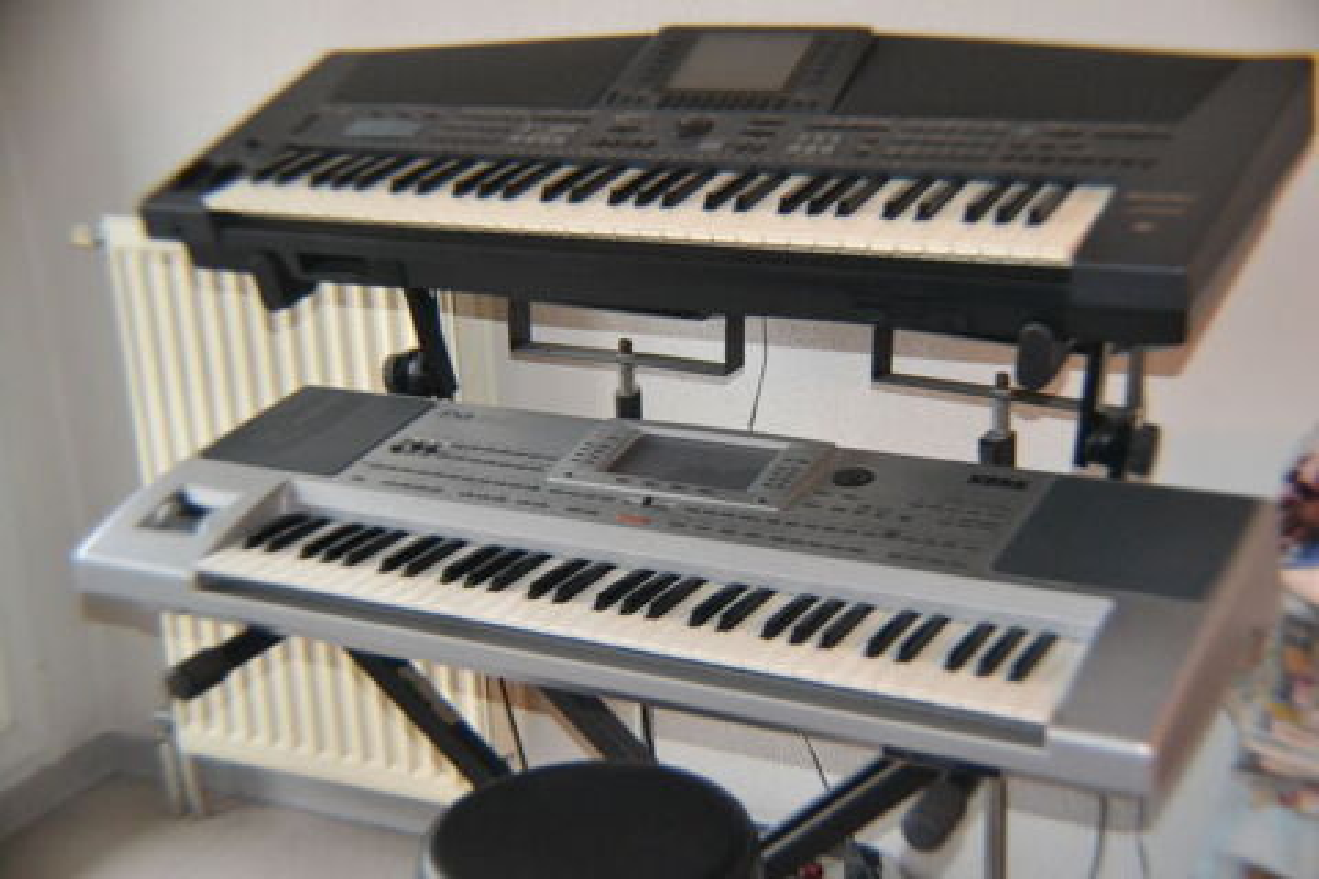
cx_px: 660
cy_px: 440
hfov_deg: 49.6
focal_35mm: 39
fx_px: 1429
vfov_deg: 34.2
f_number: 4
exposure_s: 1/60
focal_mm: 26
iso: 3200
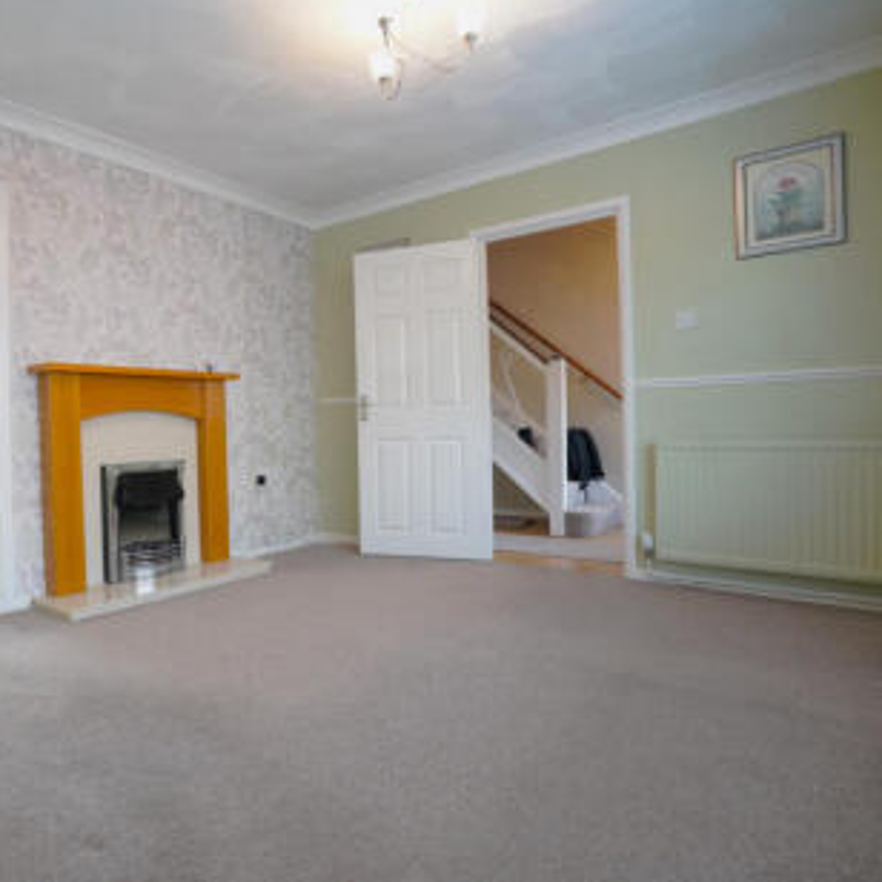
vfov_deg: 72.1
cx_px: 212
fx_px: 605
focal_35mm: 21
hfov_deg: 67.2
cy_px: 440
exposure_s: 1/60
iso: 2500
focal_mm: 16
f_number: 5.6
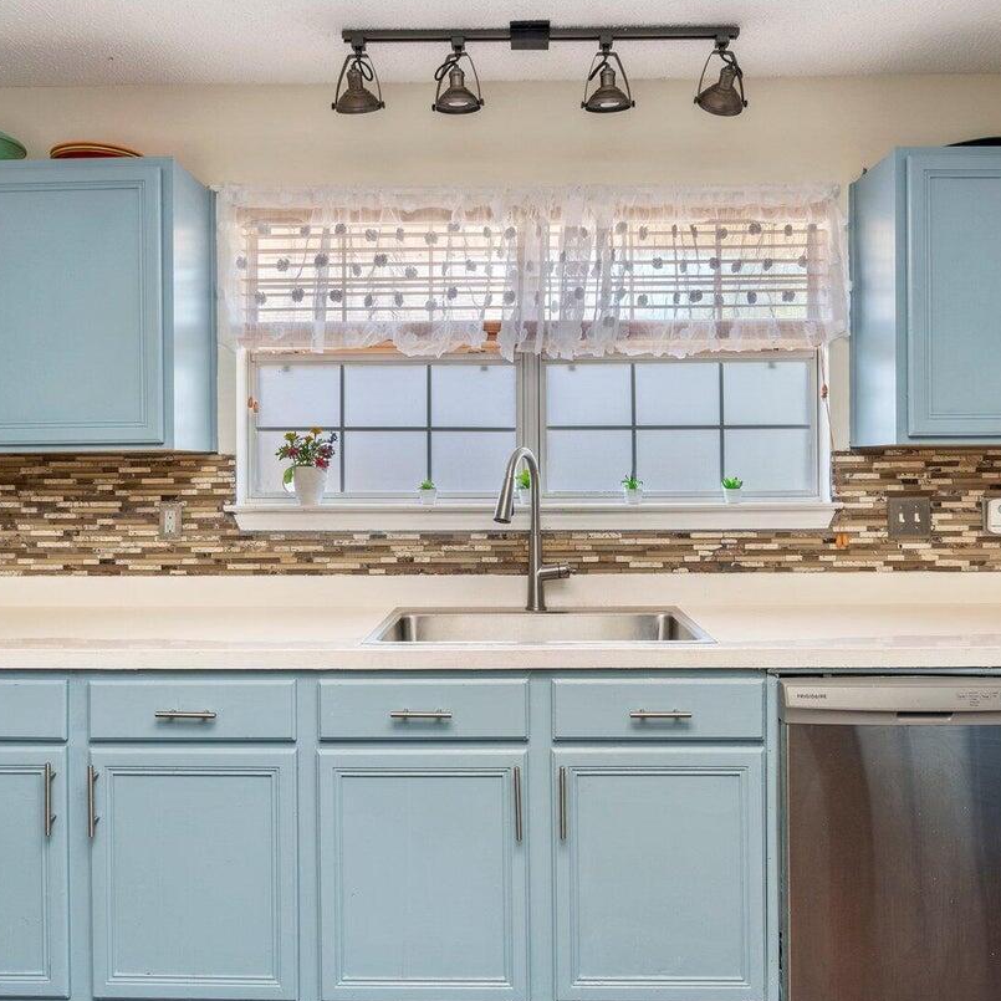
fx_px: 851
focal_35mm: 26
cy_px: 469
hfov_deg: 60.8
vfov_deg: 60.9
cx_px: 545
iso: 320
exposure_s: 1/30
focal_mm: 16
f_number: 9
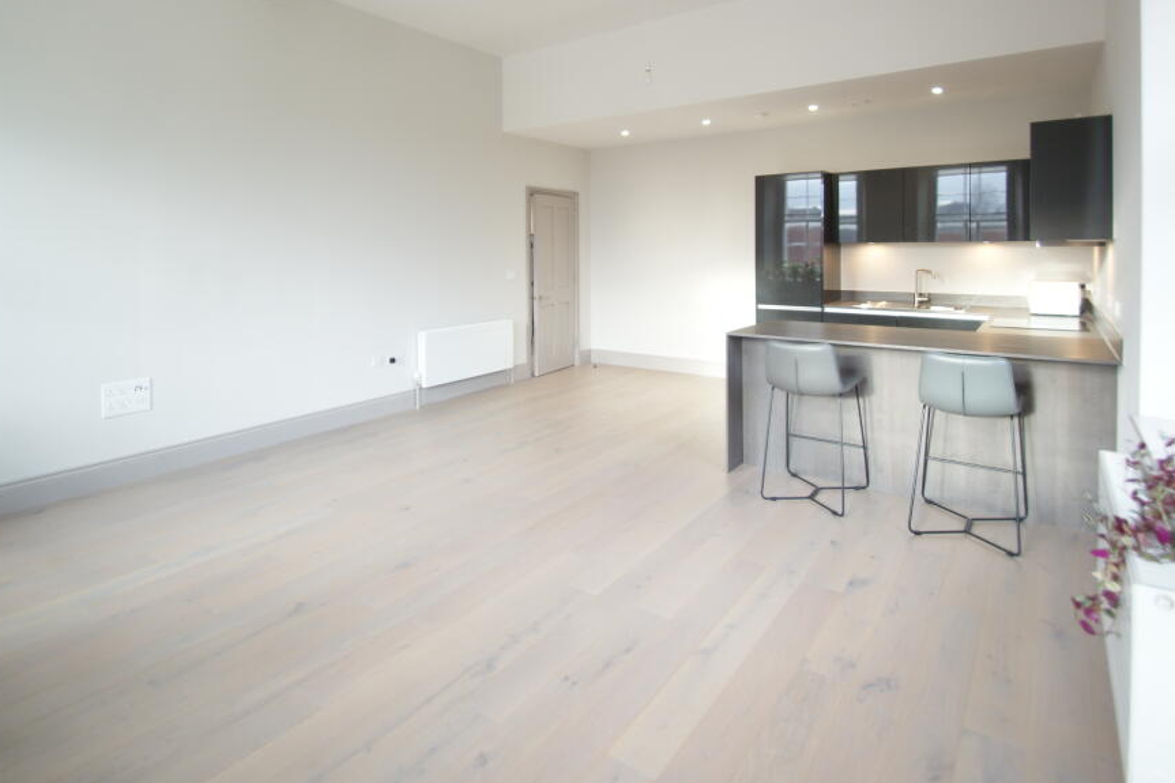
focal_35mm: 20
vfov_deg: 62.8
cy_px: 353
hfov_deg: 85.1
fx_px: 639
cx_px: 569
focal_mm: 11
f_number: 3.5
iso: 200
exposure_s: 1/30
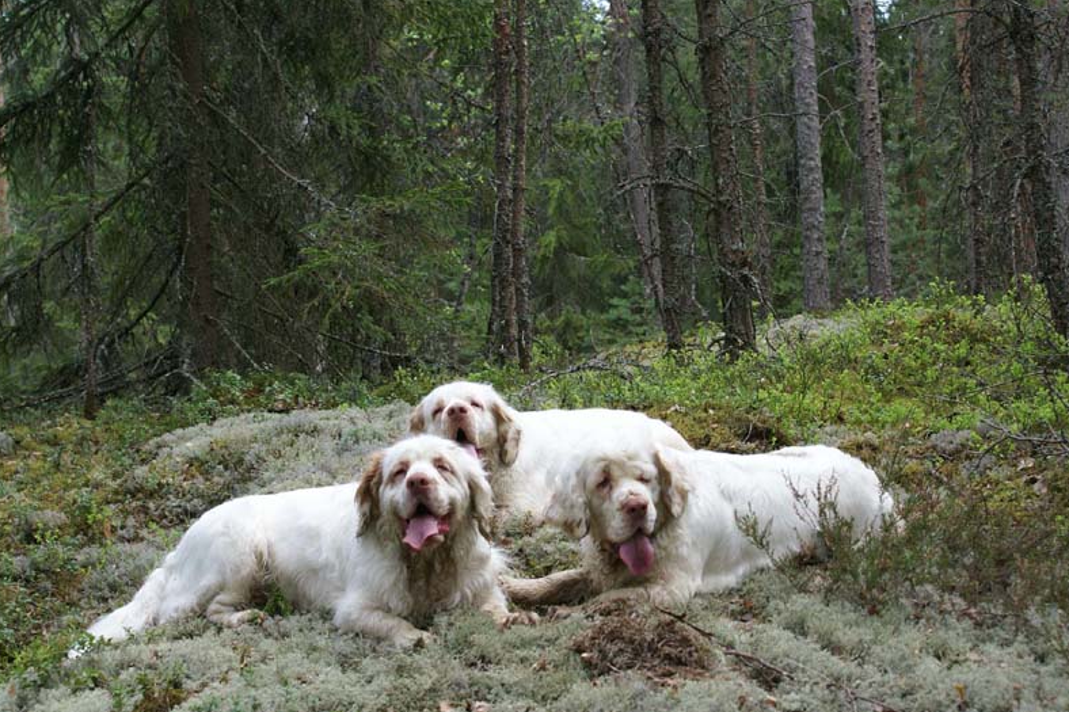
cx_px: 536
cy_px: 356
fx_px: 2034
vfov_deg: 19.9
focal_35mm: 69
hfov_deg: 29.5
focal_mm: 45
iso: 250
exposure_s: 1/80
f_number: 5.6
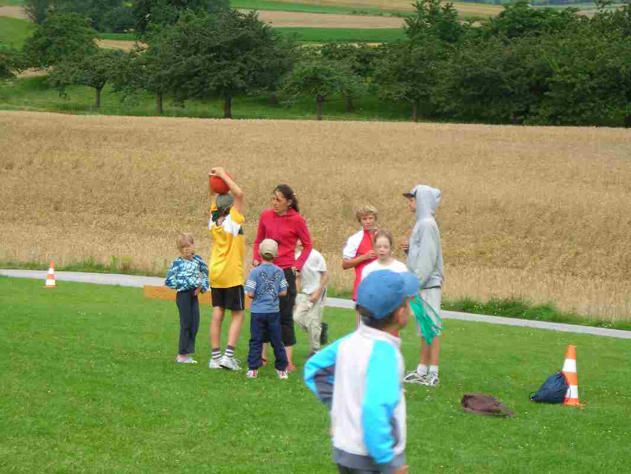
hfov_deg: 17.0
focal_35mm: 116
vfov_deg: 12.8
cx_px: 316
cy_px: 237
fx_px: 2115
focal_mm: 19.2
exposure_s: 1/101
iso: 50
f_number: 5.3
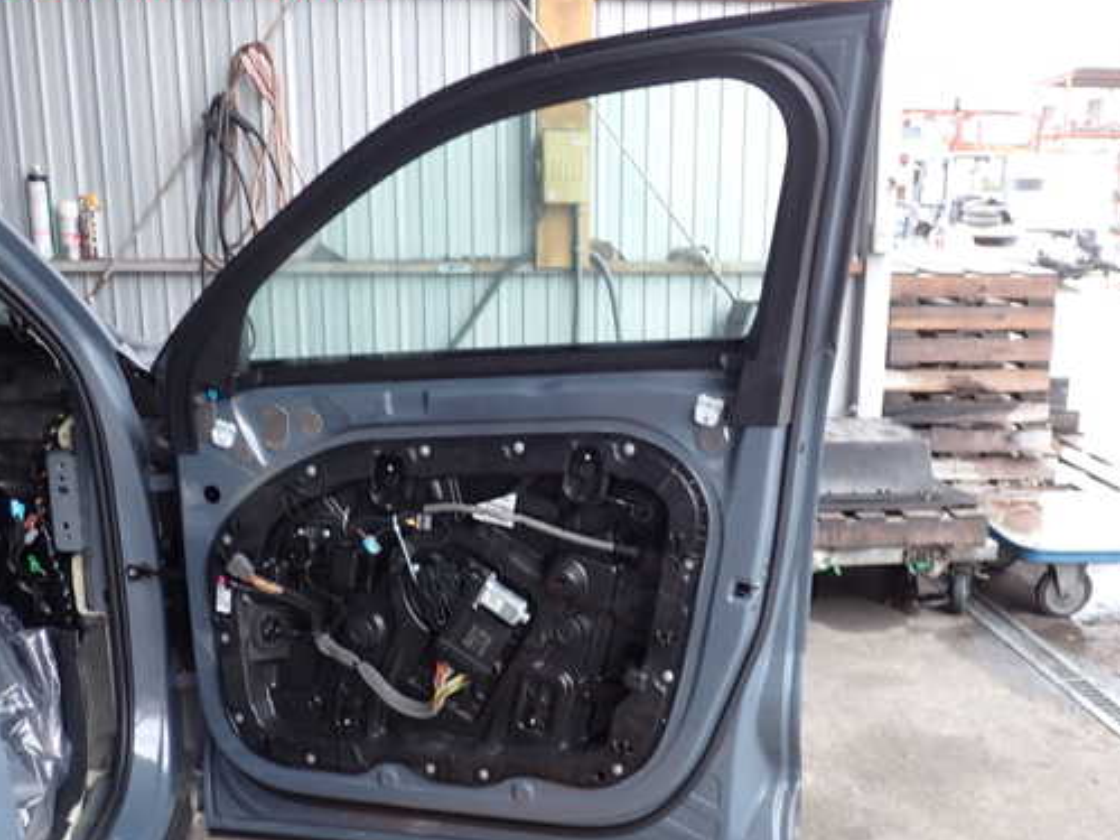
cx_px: 625
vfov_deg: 39.6
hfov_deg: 51.2
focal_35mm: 36
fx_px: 1165
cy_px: 452
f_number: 2.3
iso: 125
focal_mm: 5.4
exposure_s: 1/60
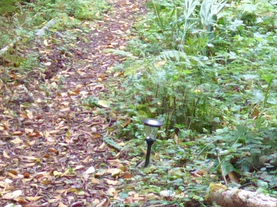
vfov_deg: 11.3
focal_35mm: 125
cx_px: 159
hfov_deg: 15.8
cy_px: -125
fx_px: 1000
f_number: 3.3
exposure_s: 1/125
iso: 1600
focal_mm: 4.3
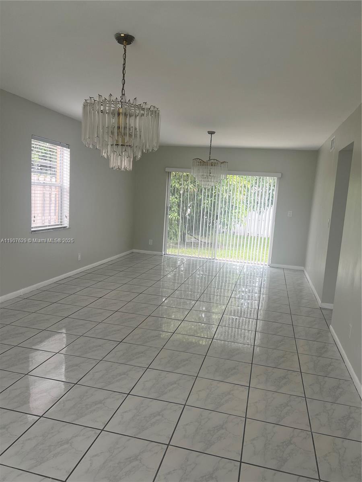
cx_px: 181
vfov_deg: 67.3
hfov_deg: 53.1
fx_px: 363
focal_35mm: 26
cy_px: 241
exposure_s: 1/183
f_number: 1.5
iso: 40
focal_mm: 5.7
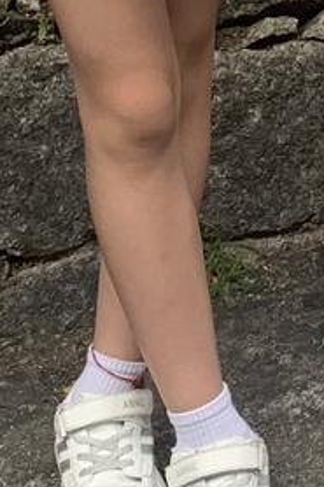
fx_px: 2244
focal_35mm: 166
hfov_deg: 8.1
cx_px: 511
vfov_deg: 11.7
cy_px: -295
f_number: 1.8
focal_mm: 4.25
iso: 25
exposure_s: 1/283
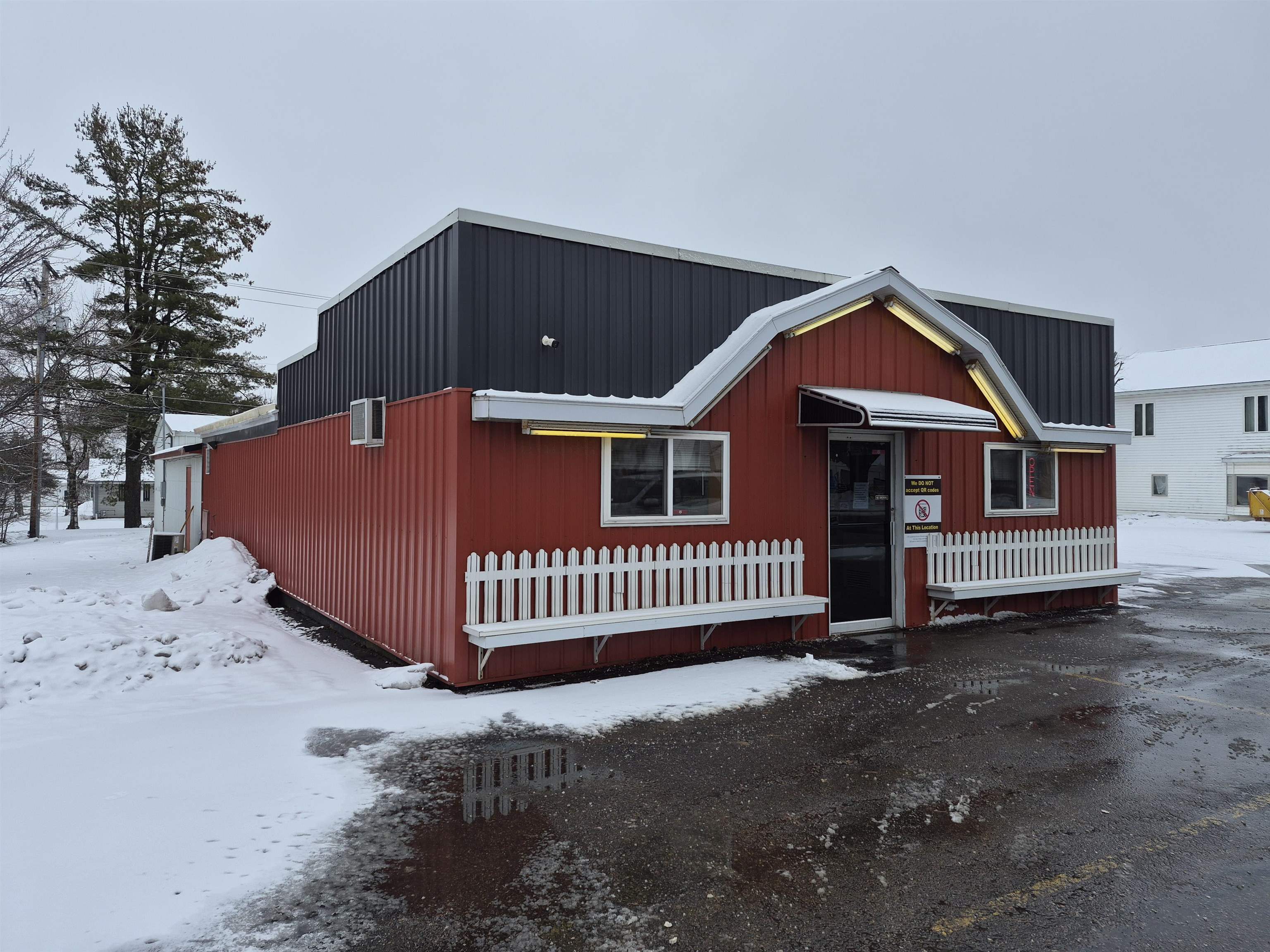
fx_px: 844
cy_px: 476
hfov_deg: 73.9
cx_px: 635
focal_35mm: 23
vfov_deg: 58.9
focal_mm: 5.4
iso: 80
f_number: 1.8
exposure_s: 1/2768
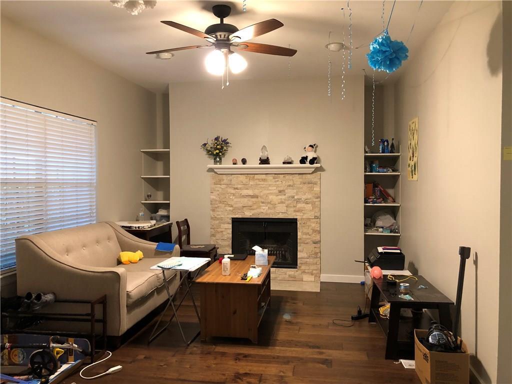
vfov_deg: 49.7
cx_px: 256
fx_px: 414
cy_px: 192
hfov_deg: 63.4
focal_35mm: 28
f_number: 1.8
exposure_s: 1/11
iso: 100
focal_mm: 3.99
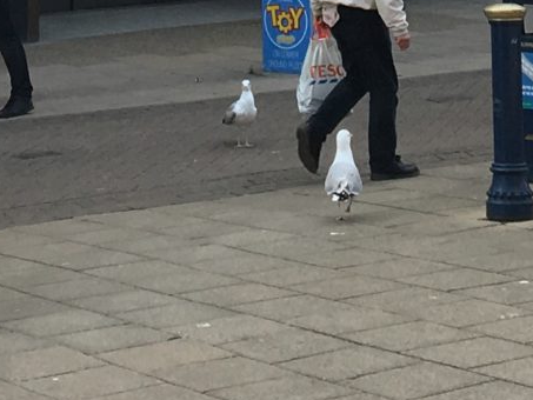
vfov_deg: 8.2
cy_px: -640
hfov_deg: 12.0
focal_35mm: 164
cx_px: 288
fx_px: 2526
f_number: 2.2
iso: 25
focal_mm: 4.15
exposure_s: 1/455
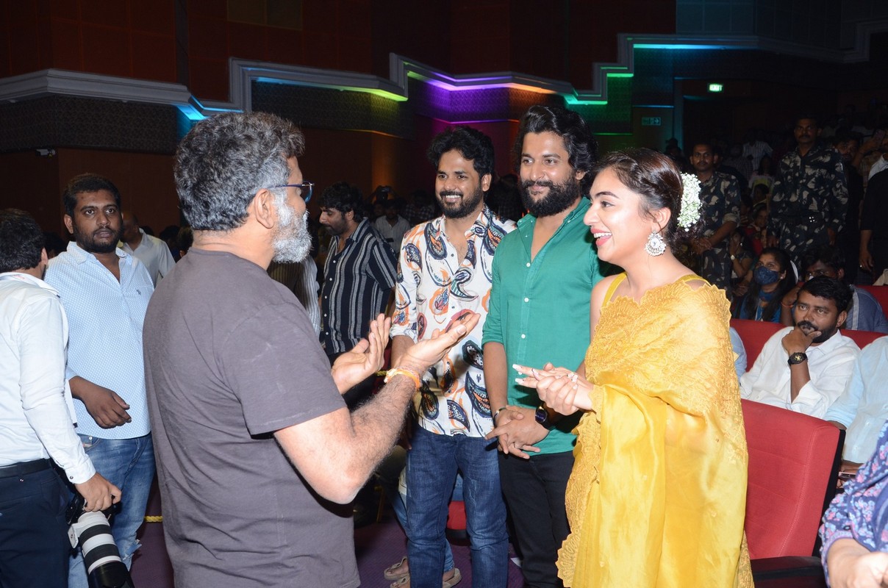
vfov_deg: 36.7
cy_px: 294
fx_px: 886
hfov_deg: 53.2
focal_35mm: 36
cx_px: 444
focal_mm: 24
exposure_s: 1/125
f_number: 7.1
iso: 640
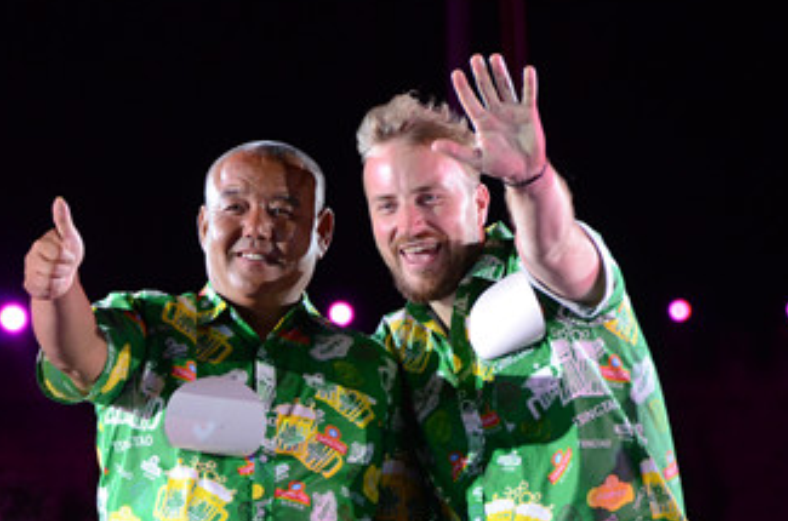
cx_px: 361
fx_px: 8560
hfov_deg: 5.3
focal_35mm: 392
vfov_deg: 3.5
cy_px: 345
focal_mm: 170
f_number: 5.6
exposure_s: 1/400
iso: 2000
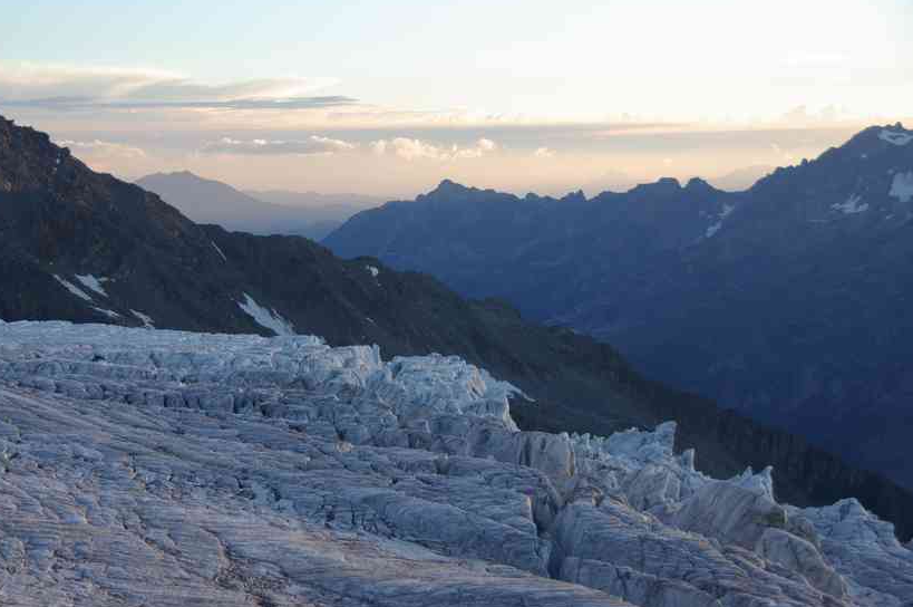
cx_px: 383
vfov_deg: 19.1
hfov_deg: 28.3
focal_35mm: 71
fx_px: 1805
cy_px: 341
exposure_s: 1/60
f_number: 4.5
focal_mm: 38.8
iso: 100
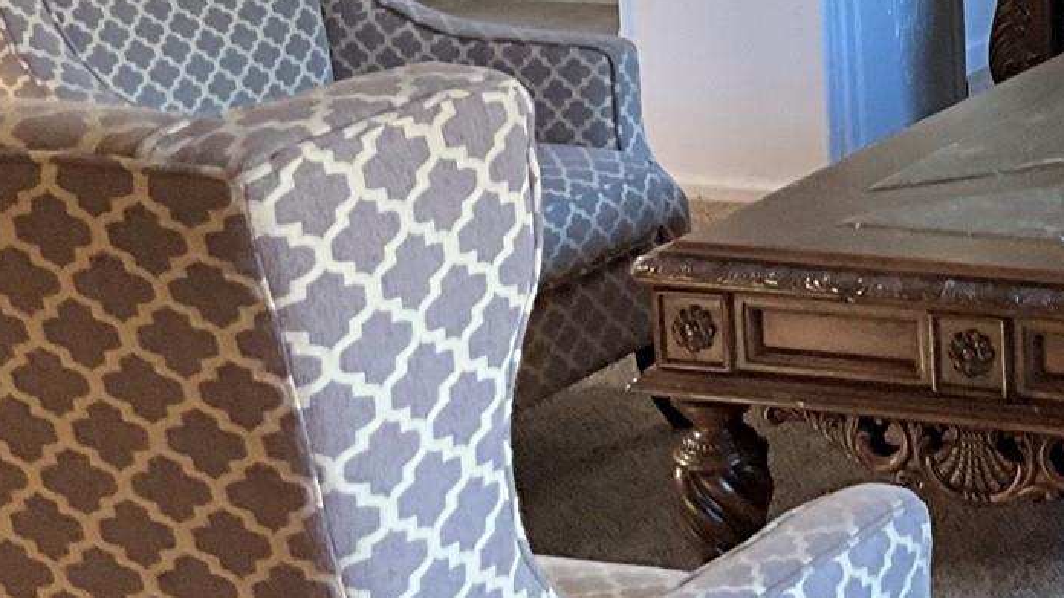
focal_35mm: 93
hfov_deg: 21.4
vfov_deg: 12.6
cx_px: 1267
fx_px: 2623
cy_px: -156
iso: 125
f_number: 1.8
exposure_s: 1/60
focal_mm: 3
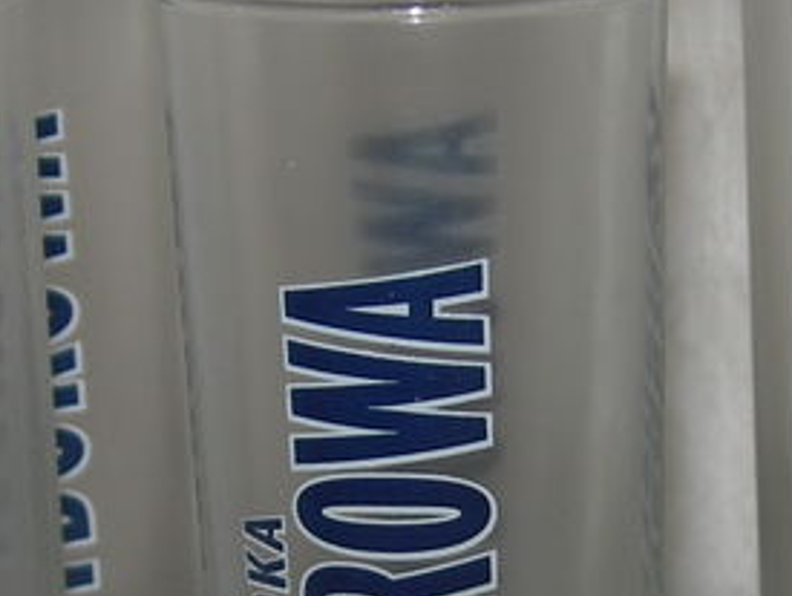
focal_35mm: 138
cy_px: 613
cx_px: 518
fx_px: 3162
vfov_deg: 10.7
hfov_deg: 14.3
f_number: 2.8
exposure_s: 1/60.1
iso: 50
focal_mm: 7.8
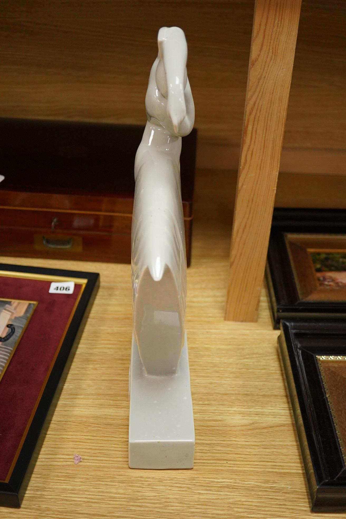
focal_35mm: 45
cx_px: 173
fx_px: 649
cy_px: 260
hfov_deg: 29.9
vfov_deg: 43.6
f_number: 4
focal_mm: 30
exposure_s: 1/500
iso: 2500
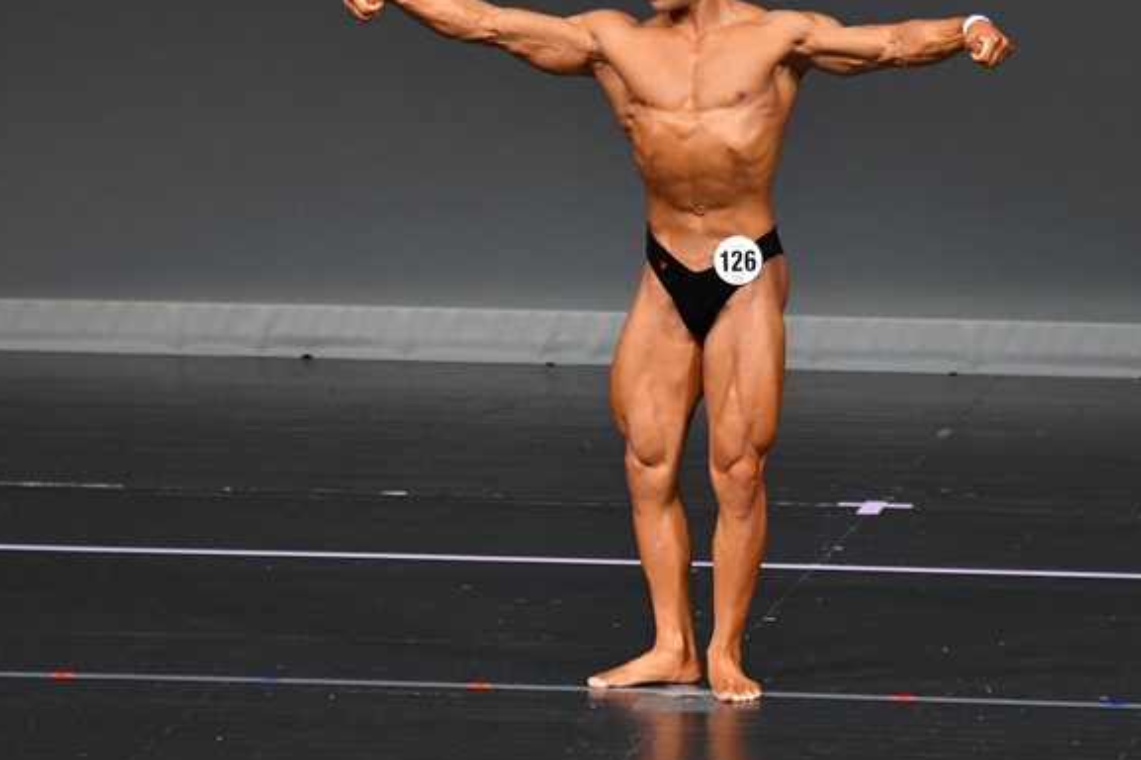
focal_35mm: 423
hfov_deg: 4.9
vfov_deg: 3.2
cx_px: 663
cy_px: 317
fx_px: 13399
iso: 4000
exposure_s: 1/400
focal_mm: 210
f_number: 5.6
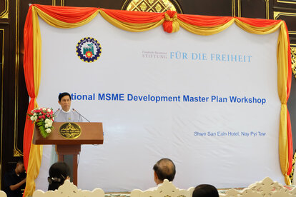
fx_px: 477
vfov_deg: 23.4
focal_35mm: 58
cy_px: 98
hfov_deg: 34.5
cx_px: 148
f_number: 5.3
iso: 1600
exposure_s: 1/30
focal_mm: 38.7
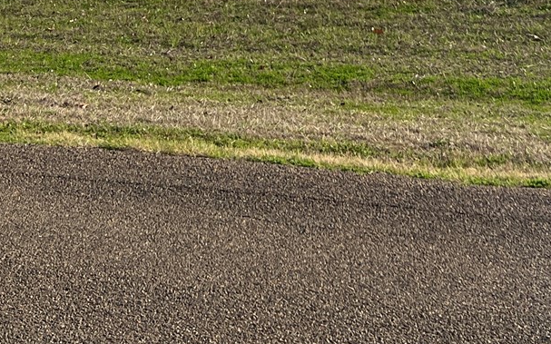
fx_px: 1396
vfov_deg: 12.9
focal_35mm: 93
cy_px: -246
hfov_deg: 22.3
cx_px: 271
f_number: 1.5
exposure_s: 1/7463
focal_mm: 5.7
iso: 50
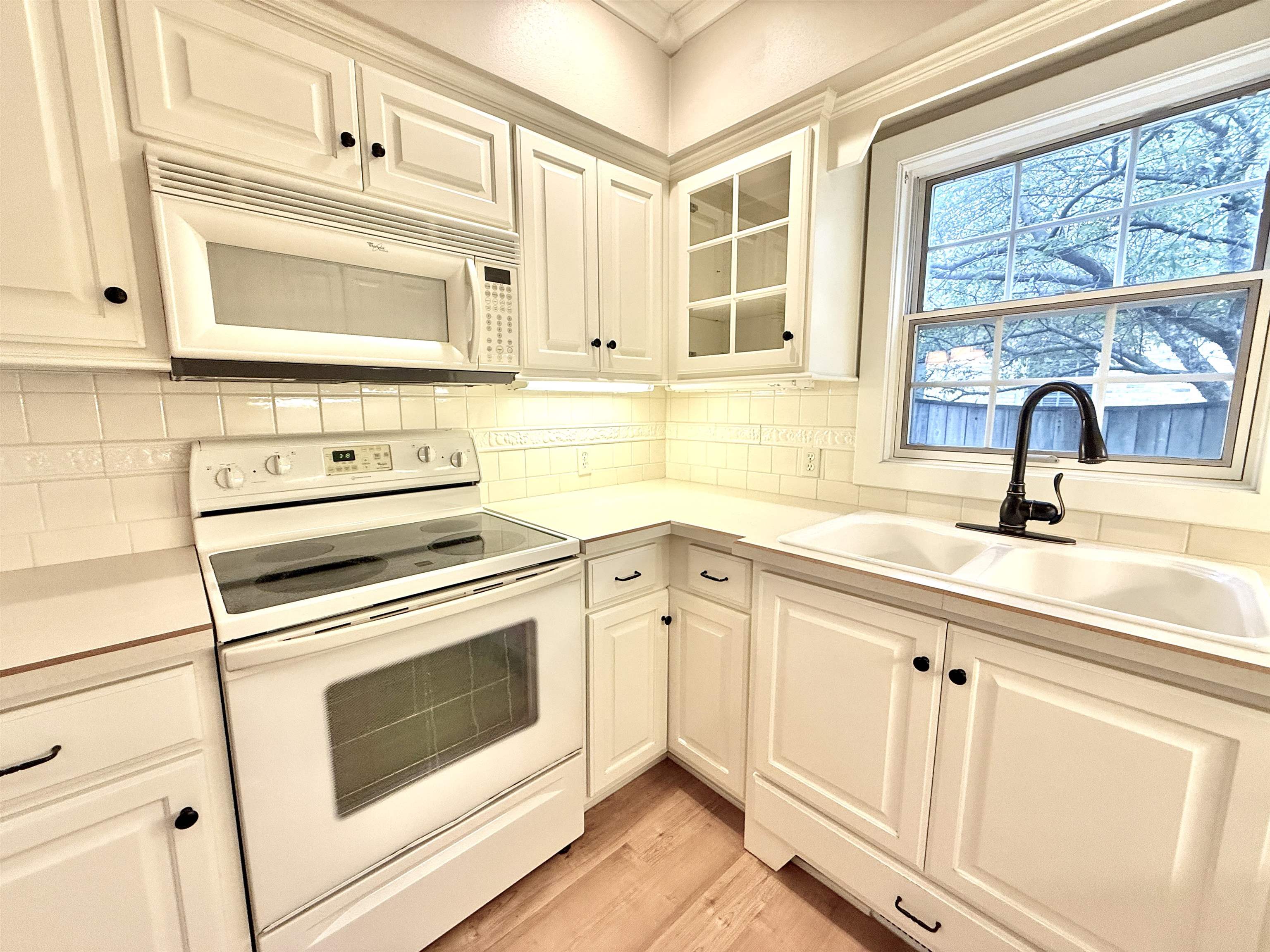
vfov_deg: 85.7
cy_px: 476
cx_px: 635
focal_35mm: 14
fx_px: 514
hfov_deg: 102.1
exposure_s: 1/120
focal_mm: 2.22
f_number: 2.2
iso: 160
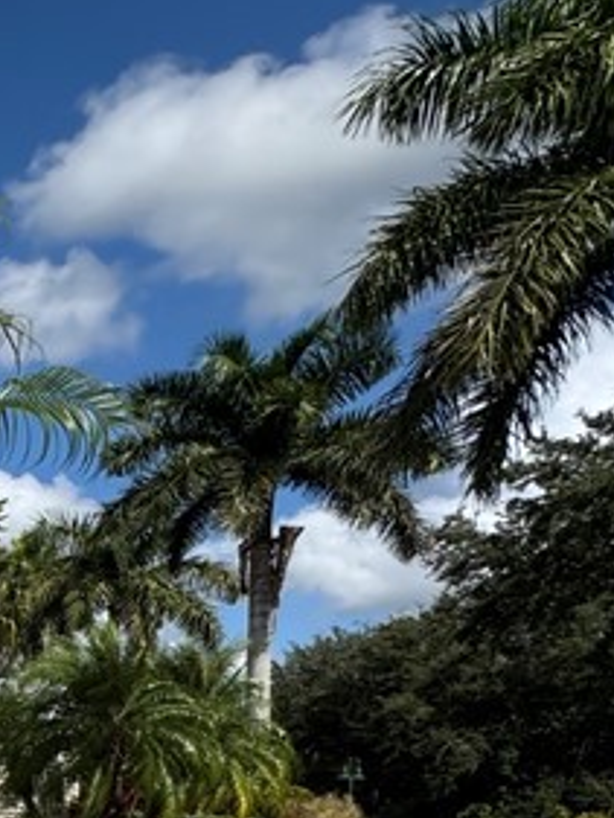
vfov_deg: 34.1
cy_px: 824
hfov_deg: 17.6
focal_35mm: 51
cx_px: -681
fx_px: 1205
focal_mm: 2.22
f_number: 2.2
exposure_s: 1/2584
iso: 50
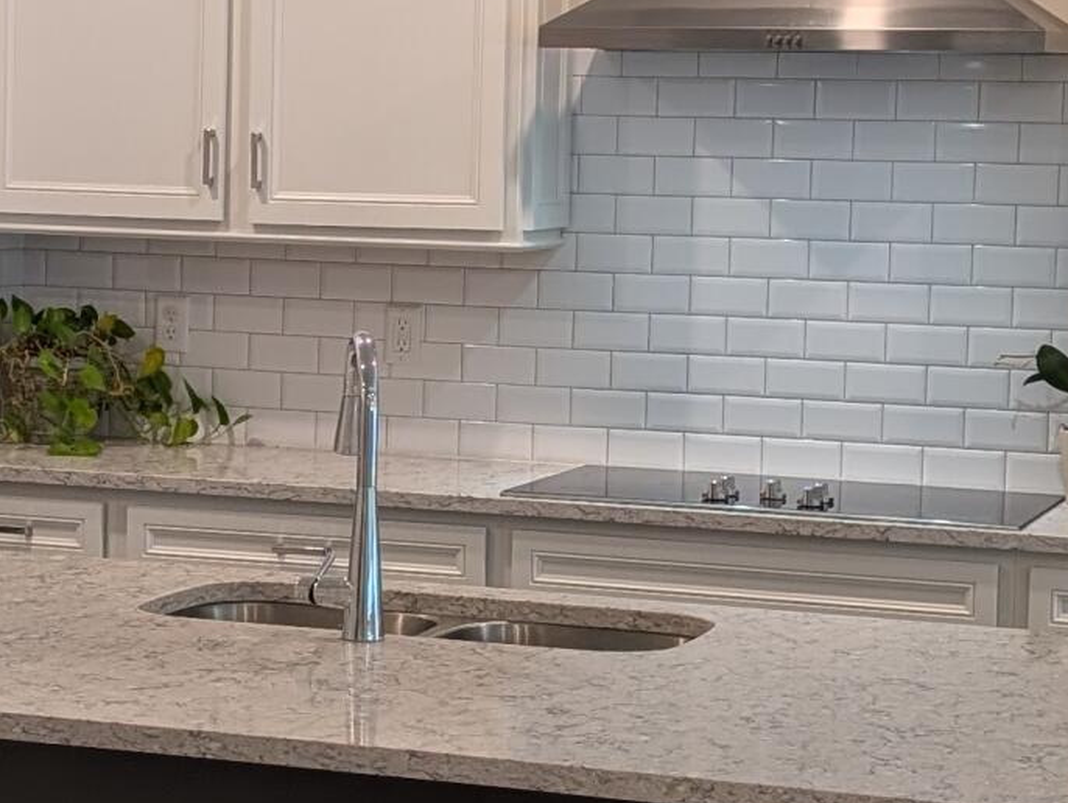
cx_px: 206
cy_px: 338
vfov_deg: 14.1
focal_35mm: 105
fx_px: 3243
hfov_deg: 18.5
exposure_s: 1/120
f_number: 1.68
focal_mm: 6.9
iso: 23
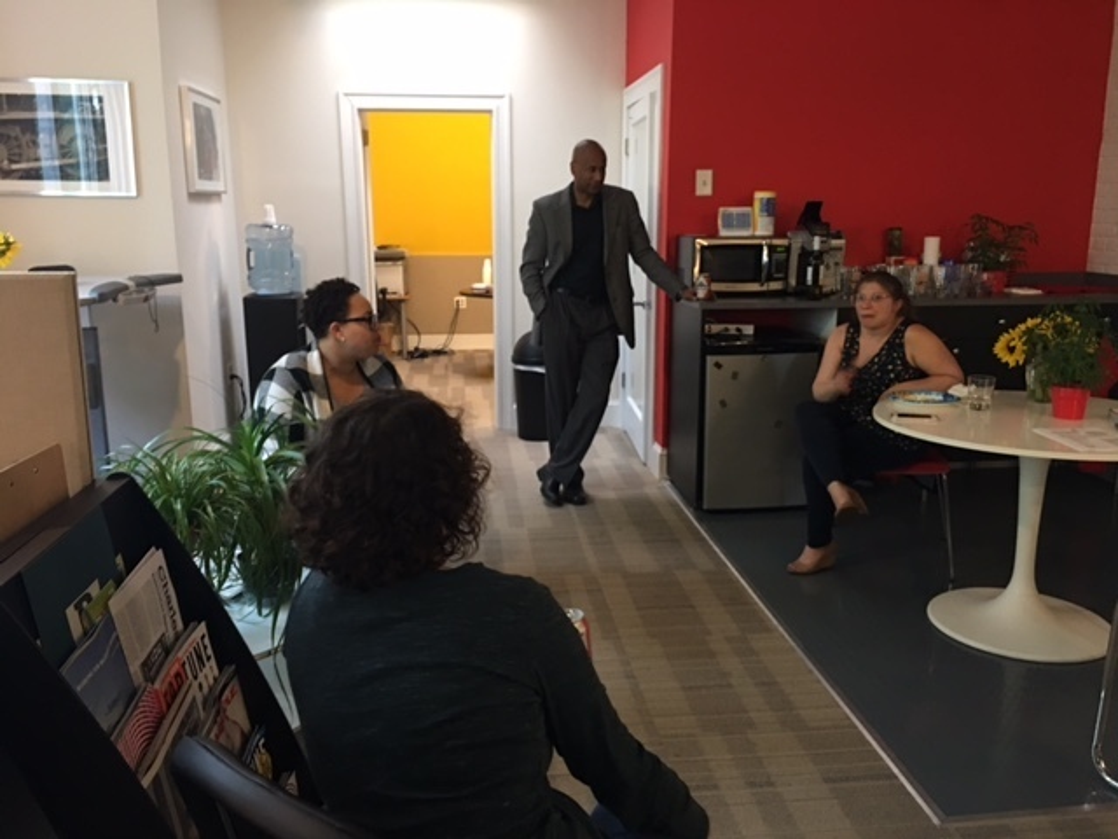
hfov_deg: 61.7
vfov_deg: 48.2
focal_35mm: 29
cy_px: 420
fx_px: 937
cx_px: 559
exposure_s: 1/10
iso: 100
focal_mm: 4.15
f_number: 2.2
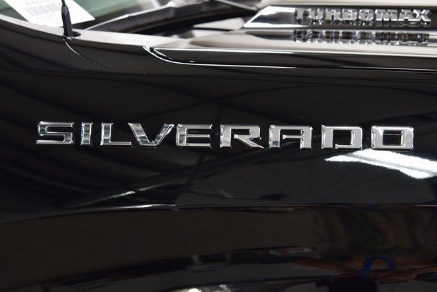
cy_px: 146
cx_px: 218
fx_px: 838
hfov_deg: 29.2
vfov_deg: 19.7
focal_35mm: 69
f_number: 6.3
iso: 720
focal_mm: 46
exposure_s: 1/15
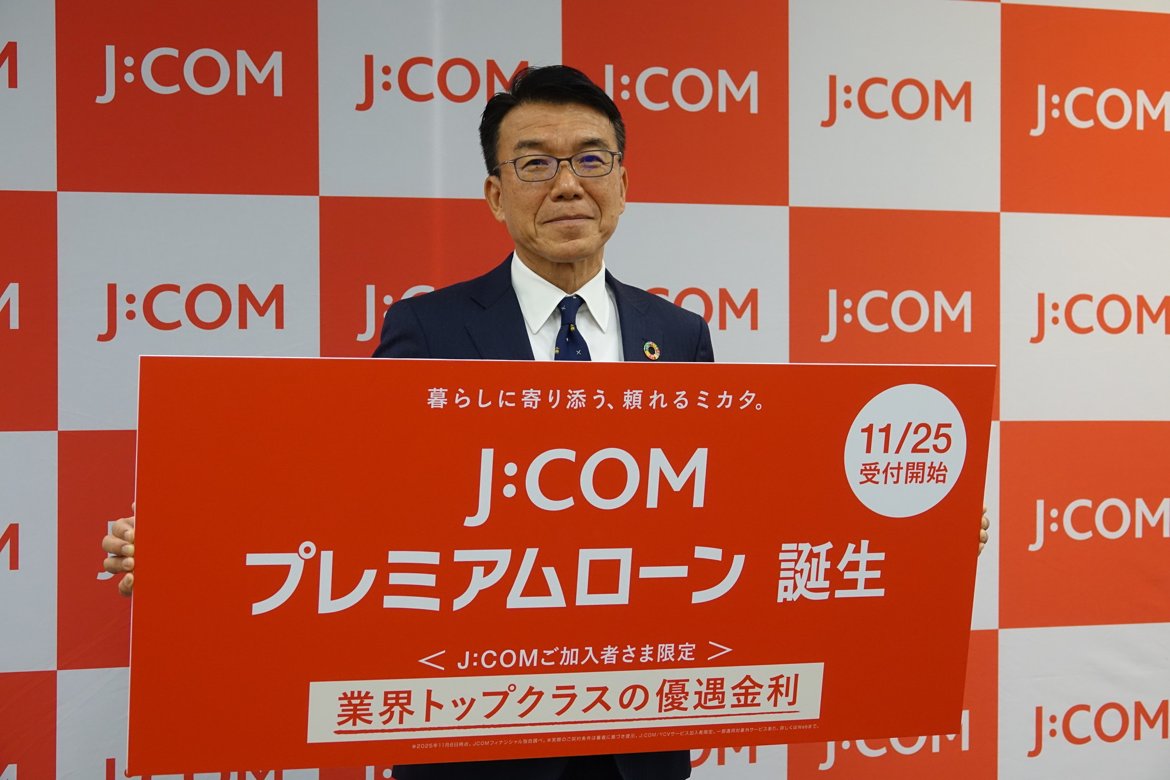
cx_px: 585
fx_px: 2112
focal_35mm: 65
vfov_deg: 20.9
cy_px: 390
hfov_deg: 31.0
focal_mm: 23.95
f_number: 3.5
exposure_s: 1/80
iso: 640
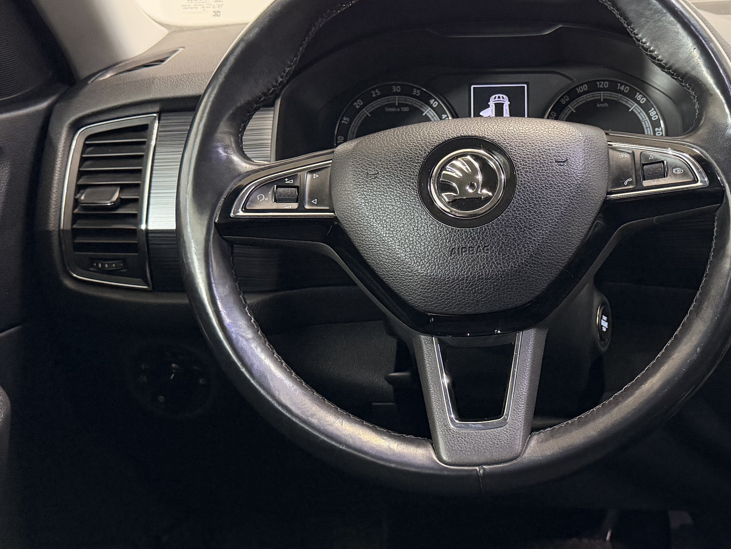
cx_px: 533
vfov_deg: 30.8
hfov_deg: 39.5
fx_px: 993
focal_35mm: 47
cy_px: 220
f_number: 1.78
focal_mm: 6.76
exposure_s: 1/50
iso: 320
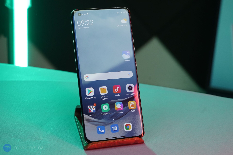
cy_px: 78
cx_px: 116
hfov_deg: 28.8
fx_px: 453
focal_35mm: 70
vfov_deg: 19.5
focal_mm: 70
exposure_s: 1/200
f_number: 8
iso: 2000
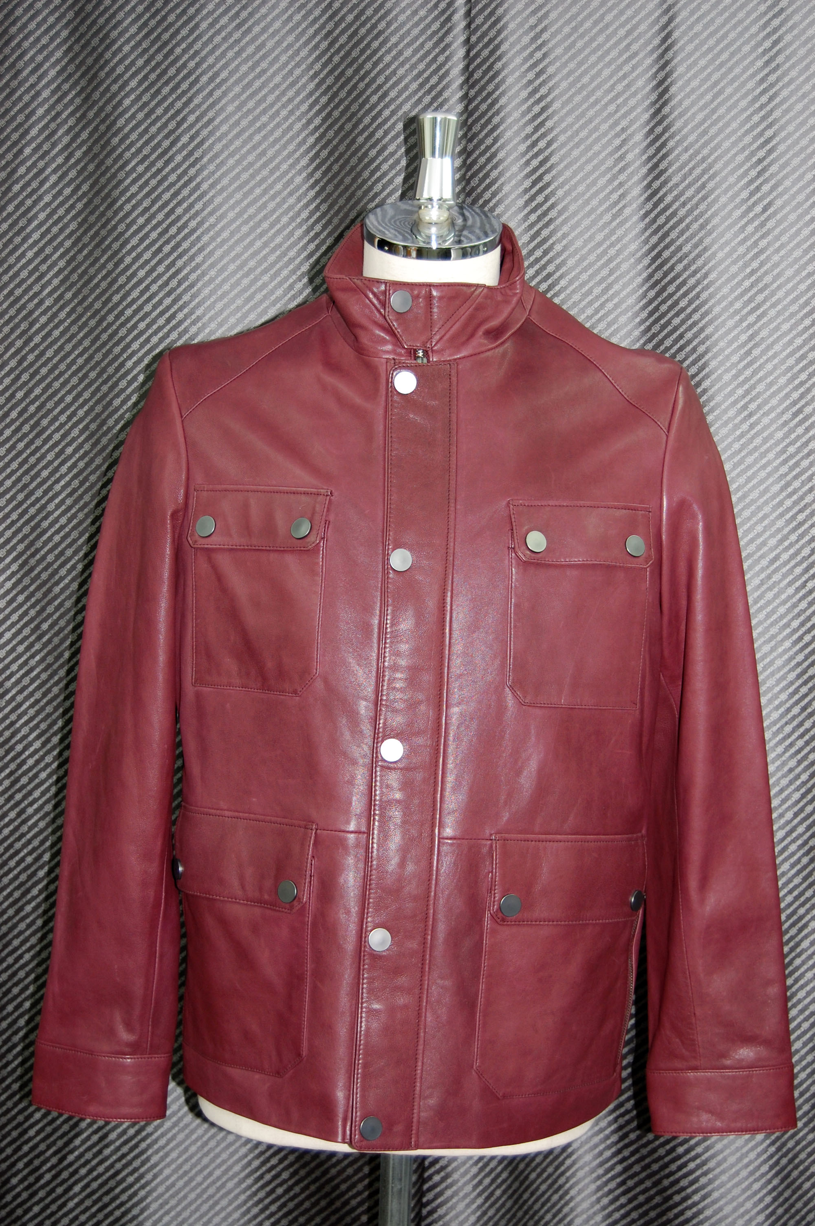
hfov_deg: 28.0
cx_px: 408
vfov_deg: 41.1
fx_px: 1633
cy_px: 613
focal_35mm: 48
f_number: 4.5
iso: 400
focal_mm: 32
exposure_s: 1/60
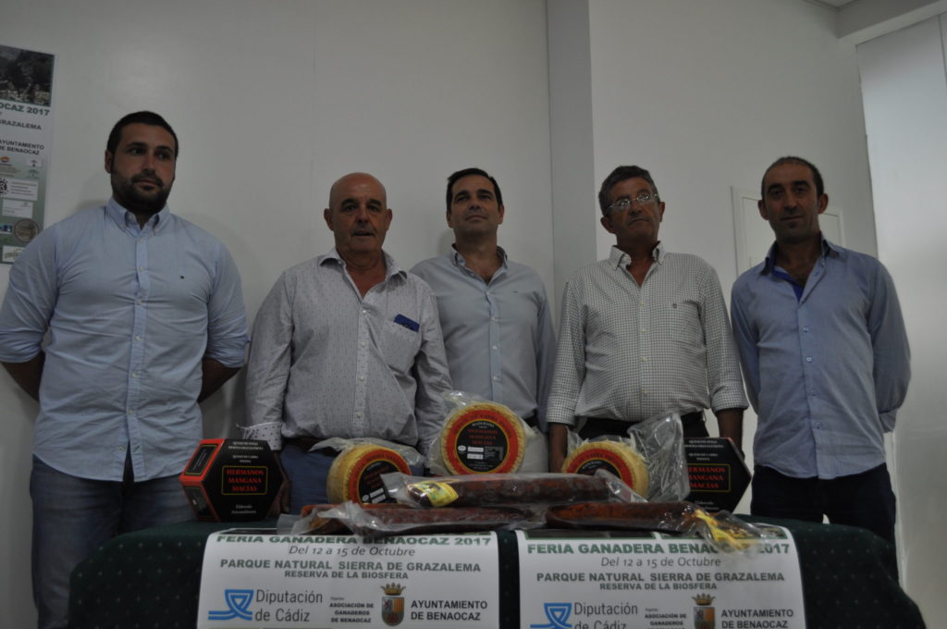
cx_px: 474
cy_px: 314
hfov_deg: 53.2
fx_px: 946
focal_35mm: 36
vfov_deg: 36.8
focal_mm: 24
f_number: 4
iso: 400
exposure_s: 1/60
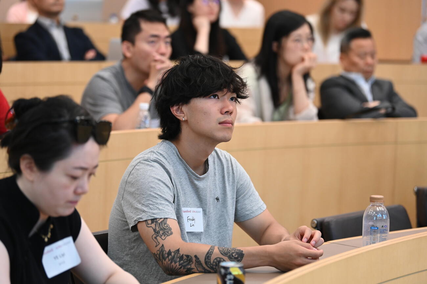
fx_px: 1375
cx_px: 214
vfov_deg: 11.8
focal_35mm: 116
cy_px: 142
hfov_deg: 17.7
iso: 2000
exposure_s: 1/160
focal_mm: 116
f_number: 2.8
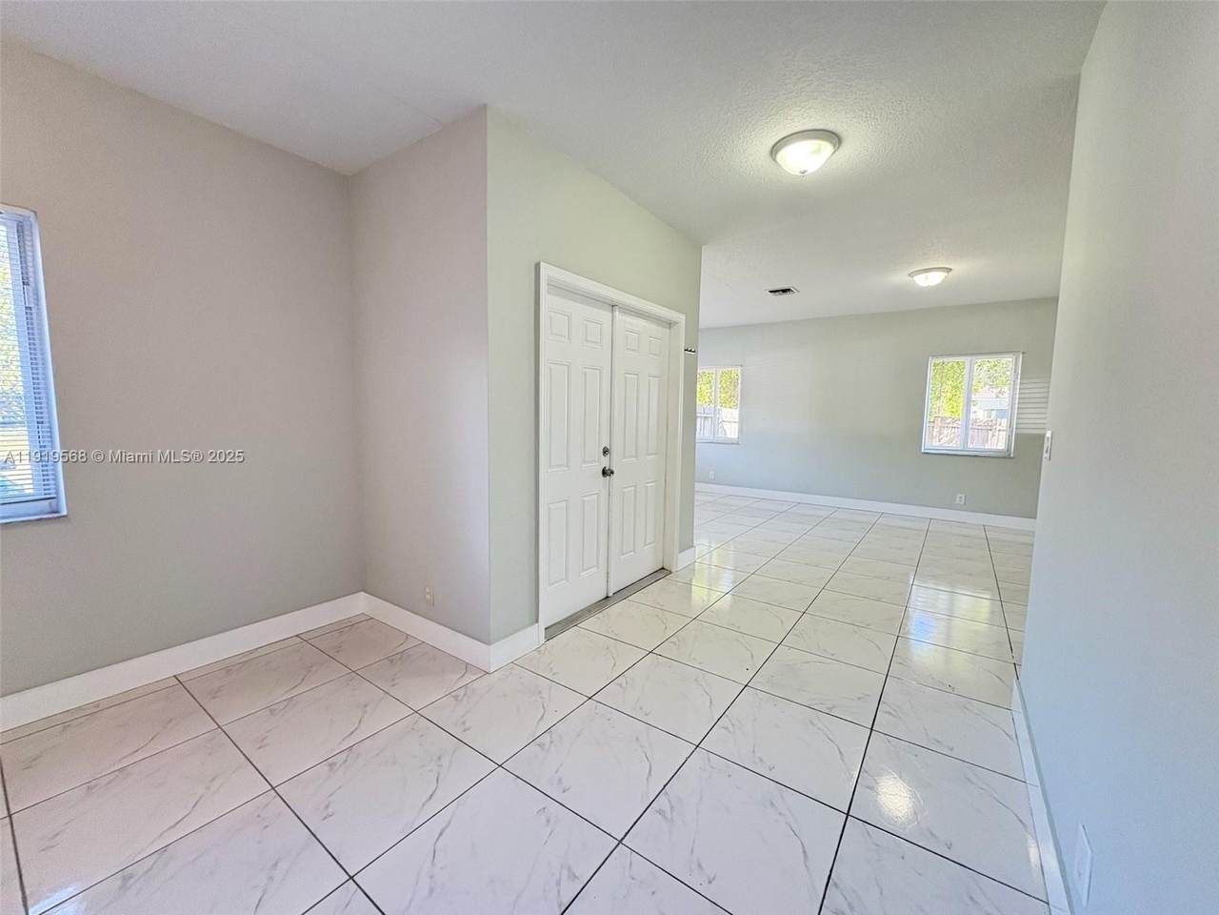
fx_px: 493
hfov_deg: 102.1
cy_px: 458
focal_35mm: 14
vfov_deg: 85.7
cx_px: 610
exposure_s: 1/60
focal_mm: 2.22
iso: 250
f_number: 2.2
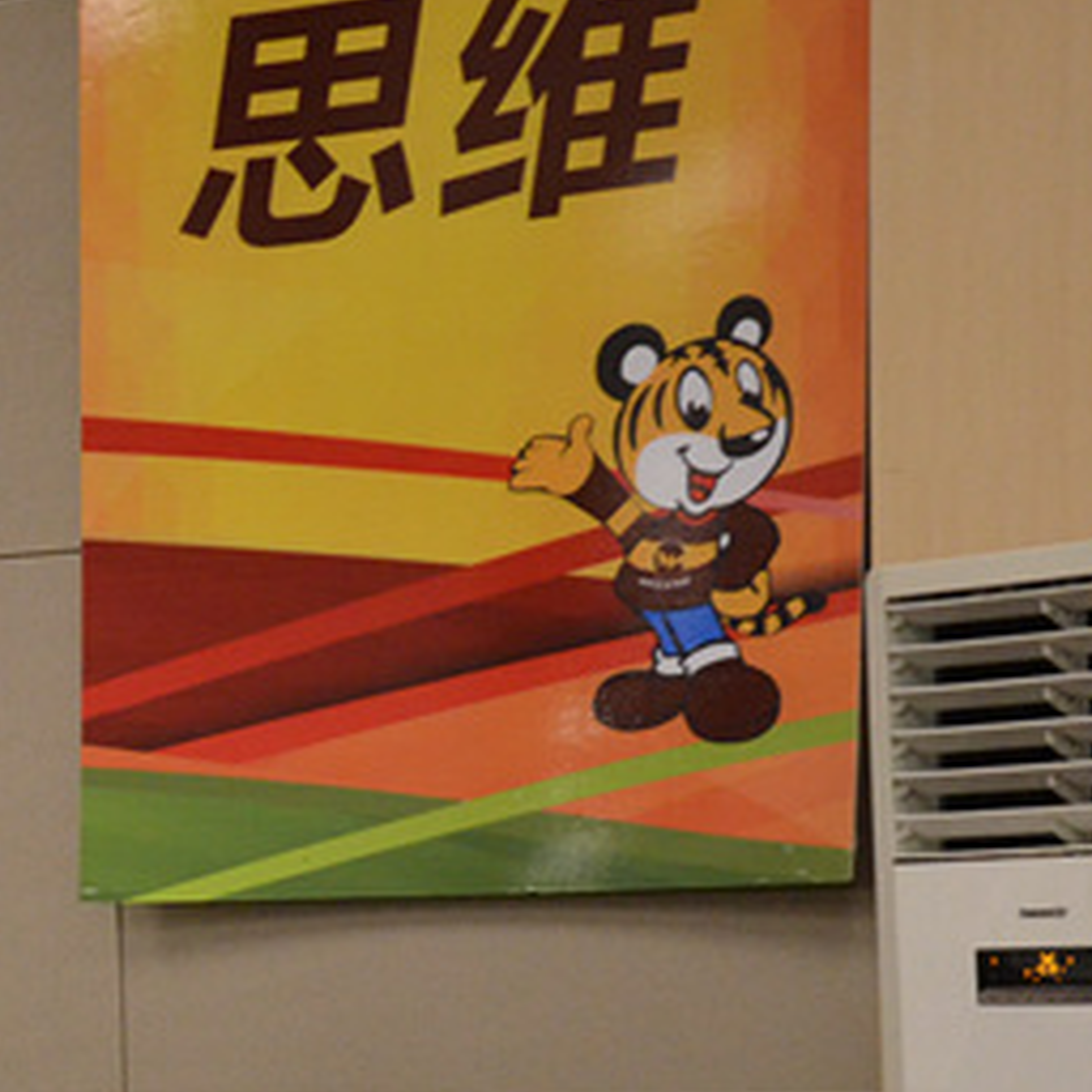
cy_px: 1073
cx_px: -550
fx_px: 5389
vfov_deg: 11.5
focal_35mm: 151
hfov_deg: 11.1
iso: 3200
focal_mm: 38
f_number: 4.5
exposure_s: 1/80
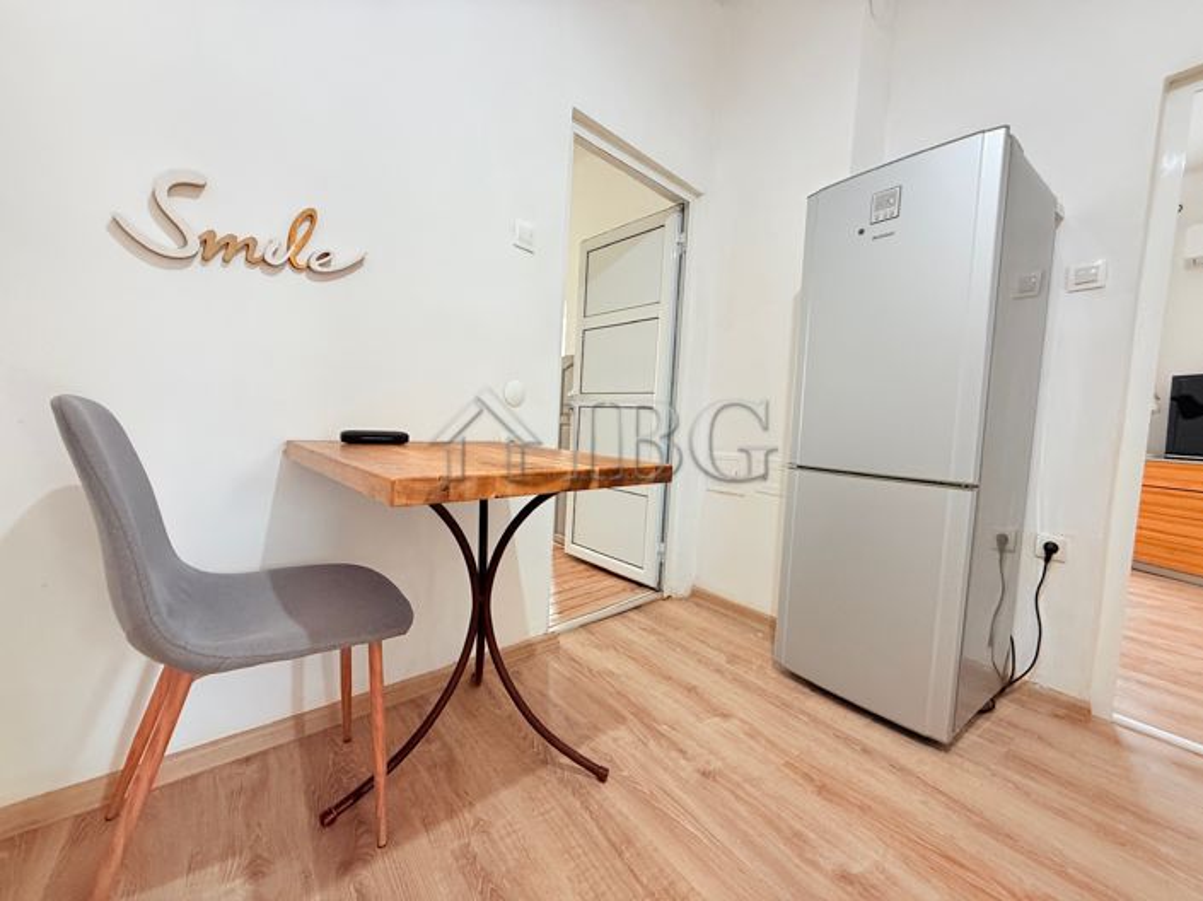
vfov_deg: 85.6
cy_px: 450
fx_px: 486
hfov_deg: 102.1
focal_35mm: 14
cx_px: 602
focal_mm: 2.22
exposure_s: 1/99
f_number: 2.2
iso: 320
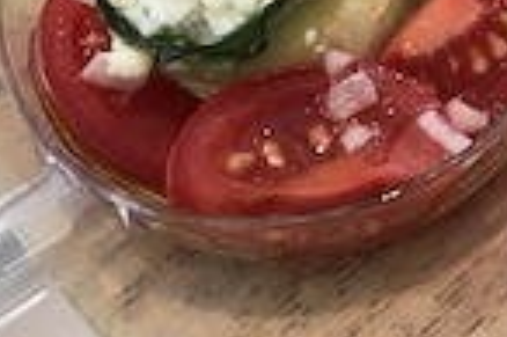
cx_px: 823
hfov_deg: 14.4
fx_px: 1829
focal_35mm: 130
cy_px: -202
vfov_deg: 10.1
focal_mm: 3.99
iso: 25
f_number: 1.8
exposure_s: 1/50
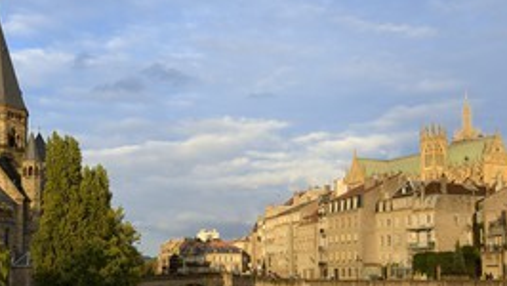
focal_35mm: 48
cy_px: 229
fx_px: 646
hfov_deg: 42.9
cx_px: 262
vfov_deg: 24.6
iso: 200
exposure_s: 1/200
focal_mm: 29
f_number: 7.1
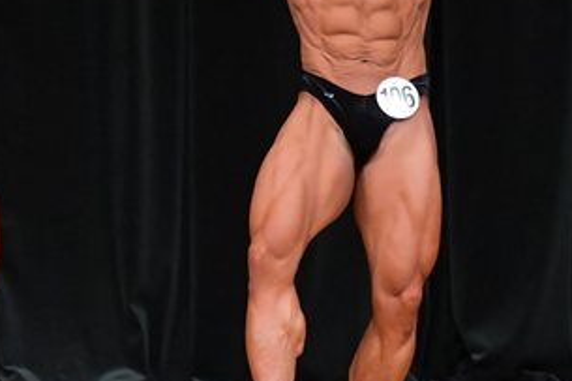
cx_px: 355
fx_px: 10909
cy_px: 98
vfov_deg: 2.0
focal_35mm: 687
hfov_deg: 3.0
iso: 5000
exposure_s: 1/400
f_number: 5.6
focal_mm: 180
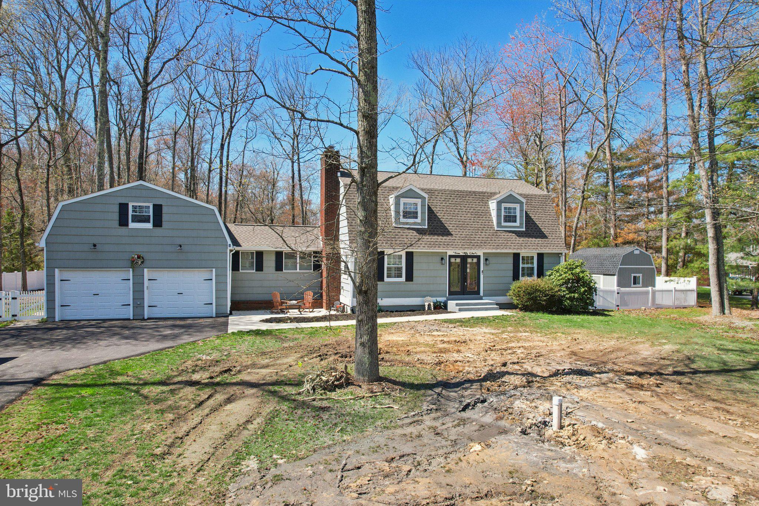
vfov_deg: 57.2
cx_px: 380
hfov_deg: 78.6
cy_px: 253
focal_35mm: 22
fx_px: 464
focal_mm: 8.4
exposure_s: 1/800
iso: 100
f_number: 2.8
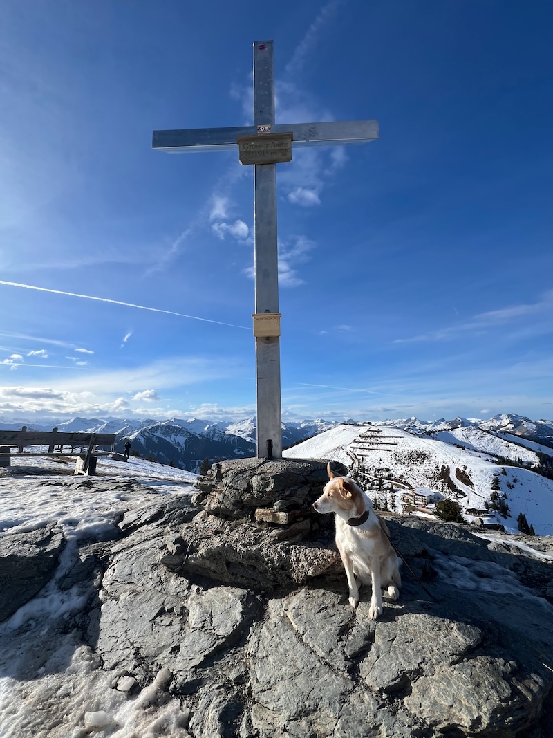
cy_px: 369
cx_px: 276
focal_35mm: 13
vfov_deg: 106.2
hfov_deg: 89.9
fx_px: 277
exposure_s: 1/2320
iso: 32
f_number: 1.8
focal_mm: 1.57
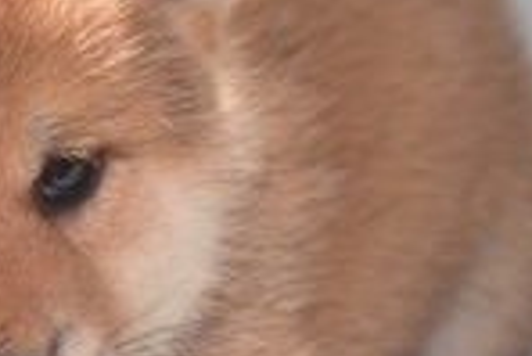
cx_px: 108
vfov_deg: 5.0
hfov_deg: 7.5
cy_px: 327
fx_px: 4053
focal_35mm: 274
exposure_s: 1/80
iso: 400
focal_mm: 50
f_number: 8
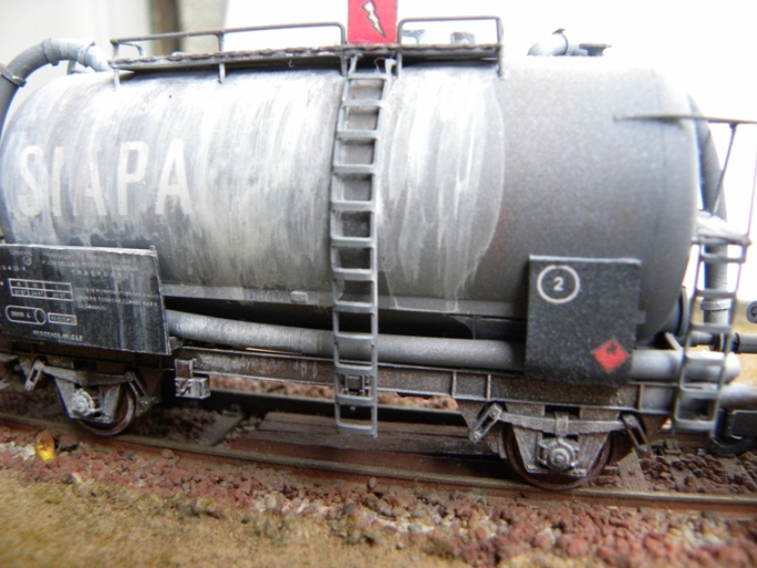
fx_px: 634
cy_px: 284
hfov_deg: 61.7
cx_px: 378
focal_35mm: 29
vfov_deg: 48.2
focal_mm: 5.2
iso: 217
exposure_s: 1/61.7
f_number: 2.8
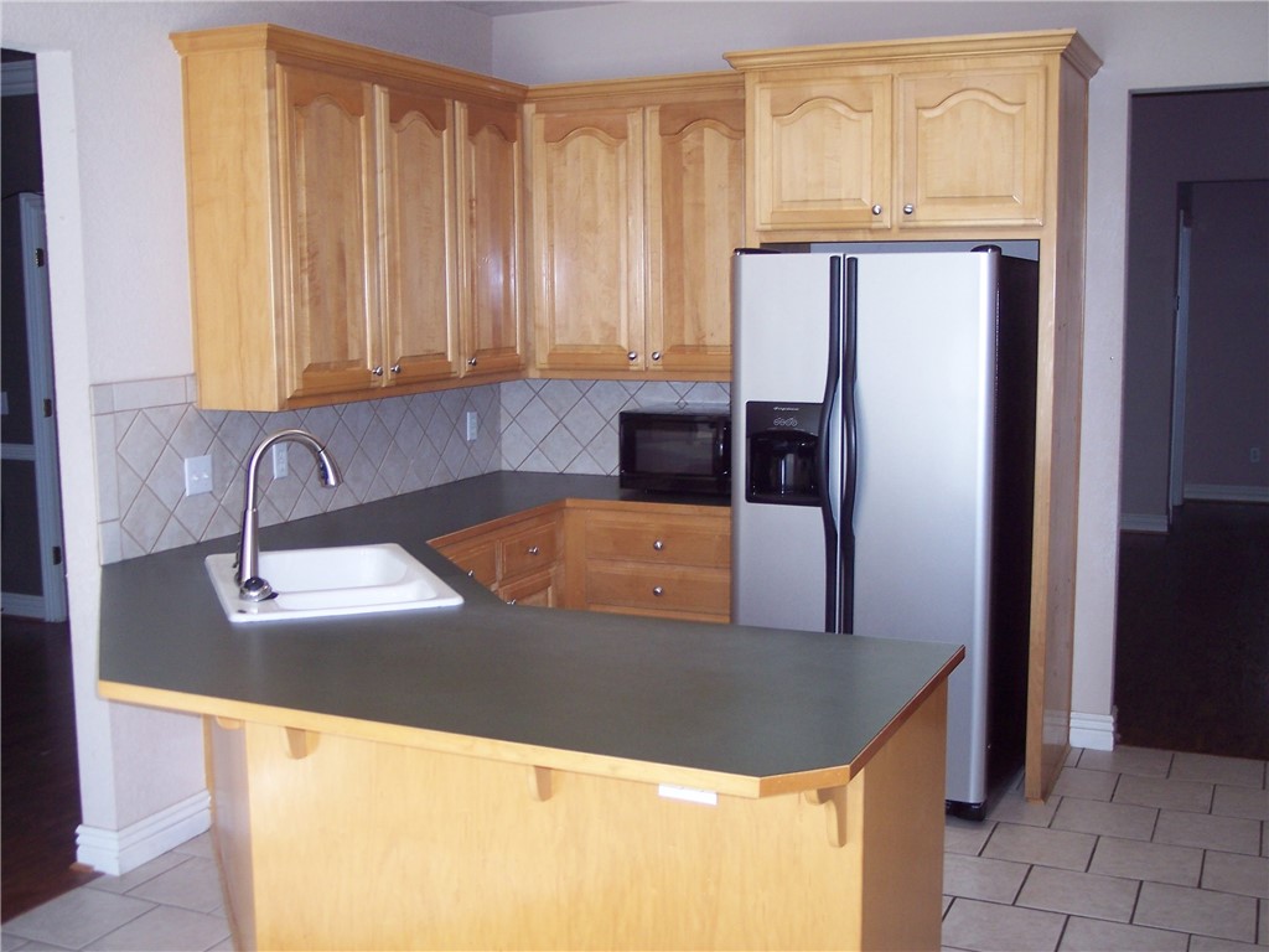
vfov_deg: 36.8
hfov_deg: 47.9
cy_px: 476
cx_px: 634
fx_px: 1430
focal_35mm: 39
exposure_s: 1/60
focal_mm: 8
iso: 140
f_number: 2.8
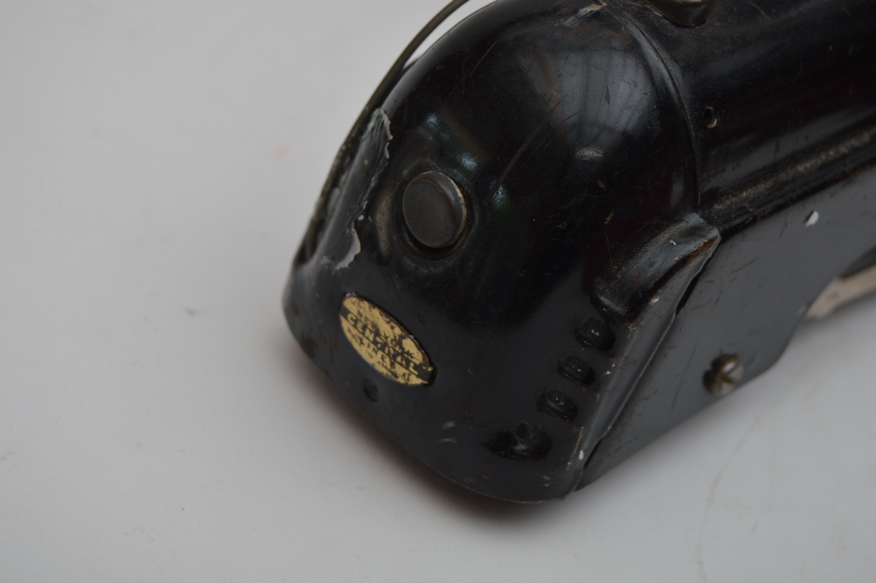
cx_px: 438
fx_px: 2006
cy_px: 292
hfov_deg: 24.6
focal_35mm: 82
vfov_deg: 16.5
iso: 200
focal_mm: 55
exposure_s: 1/160
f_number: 5.6
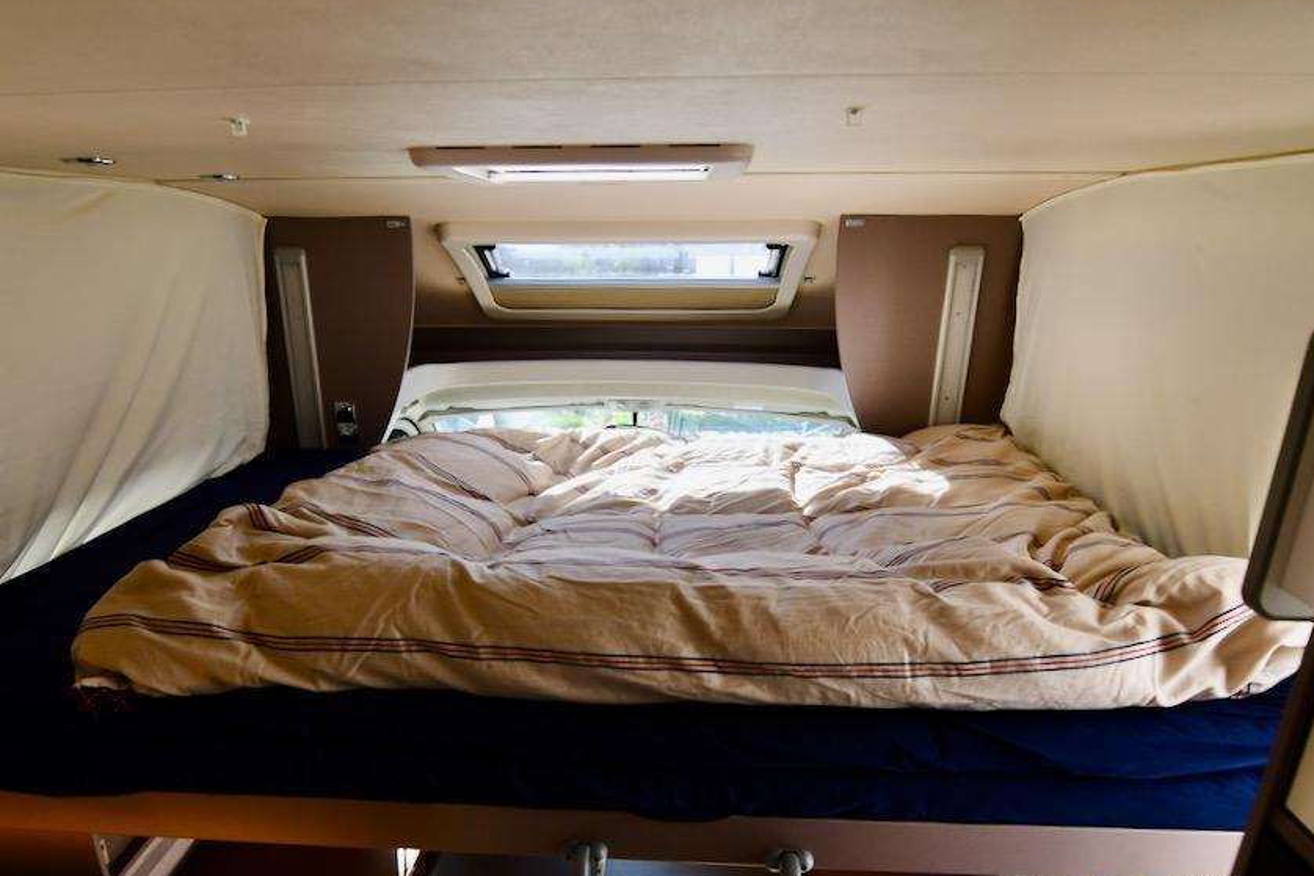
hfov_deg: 81.1
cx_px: 612
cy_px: 559
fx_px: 767
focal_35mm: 21
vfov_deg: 58.6
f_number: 5
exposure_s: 1/250
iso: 400
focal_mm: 11
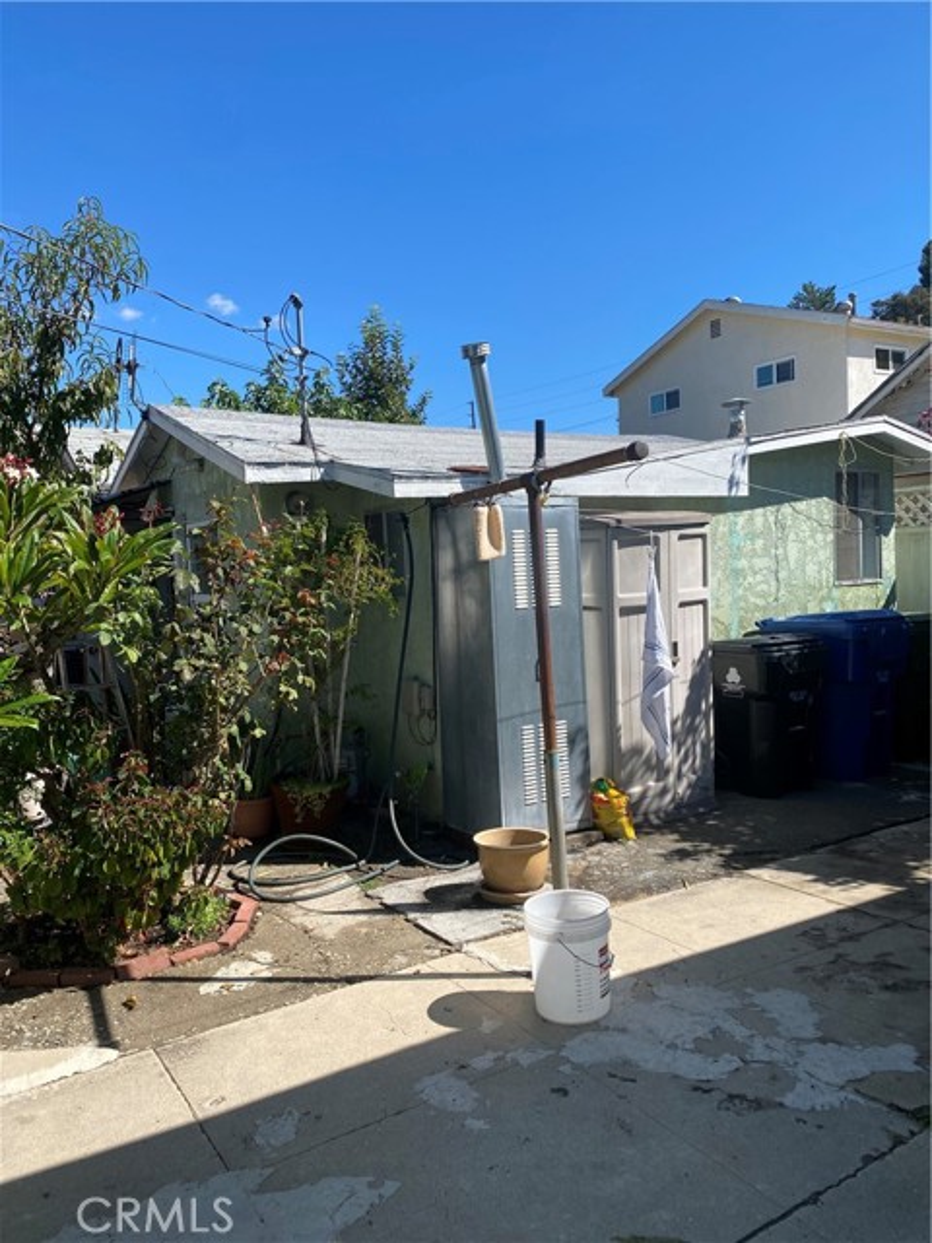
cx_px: 466
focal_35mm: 26
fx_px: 933
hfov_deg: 53.1
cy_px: 622
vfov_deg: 67.3
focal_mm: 4.25
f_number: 1.8
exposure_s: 1/2625
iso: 32
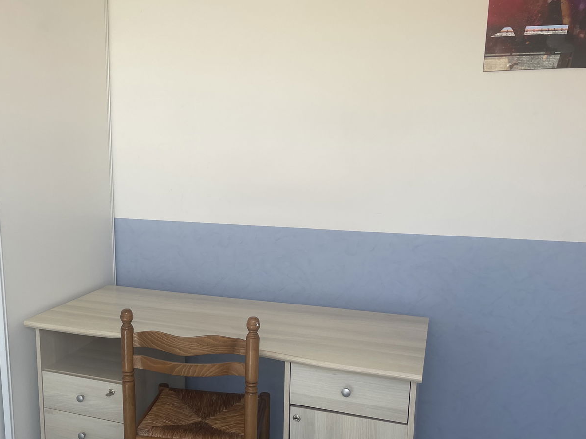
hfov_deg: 51.8
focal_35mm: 35
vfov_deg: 40.3
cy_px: 280
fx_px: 592
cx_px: 204
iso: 32
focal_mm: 4.2
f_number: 1.6
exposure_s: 1/130
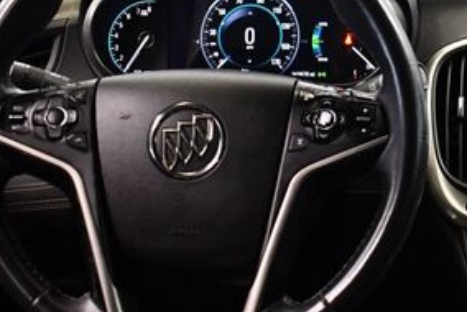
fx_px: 1052
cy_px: 102
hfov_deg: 24.3
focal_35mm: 81
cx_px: 418
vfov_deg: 16.9
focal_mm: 18
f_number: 3.5
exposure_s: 1/100
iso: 3200
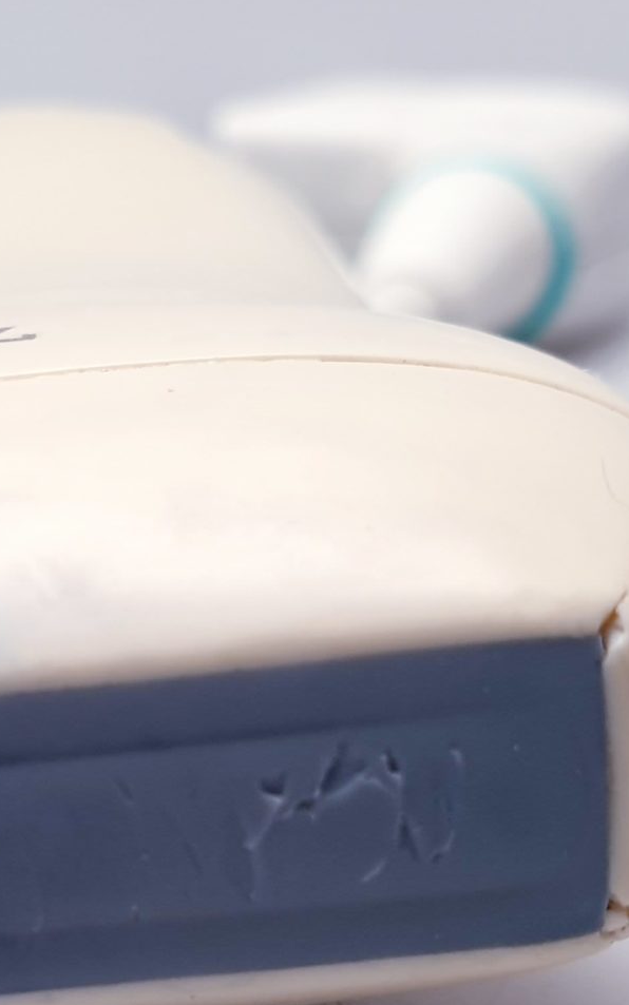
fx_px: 2029
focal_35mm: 74
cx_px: -33
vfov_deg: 27.2
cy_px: 839
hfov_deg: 17.1
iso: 80
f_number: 2.4
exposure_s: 1/50
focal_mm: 4.3
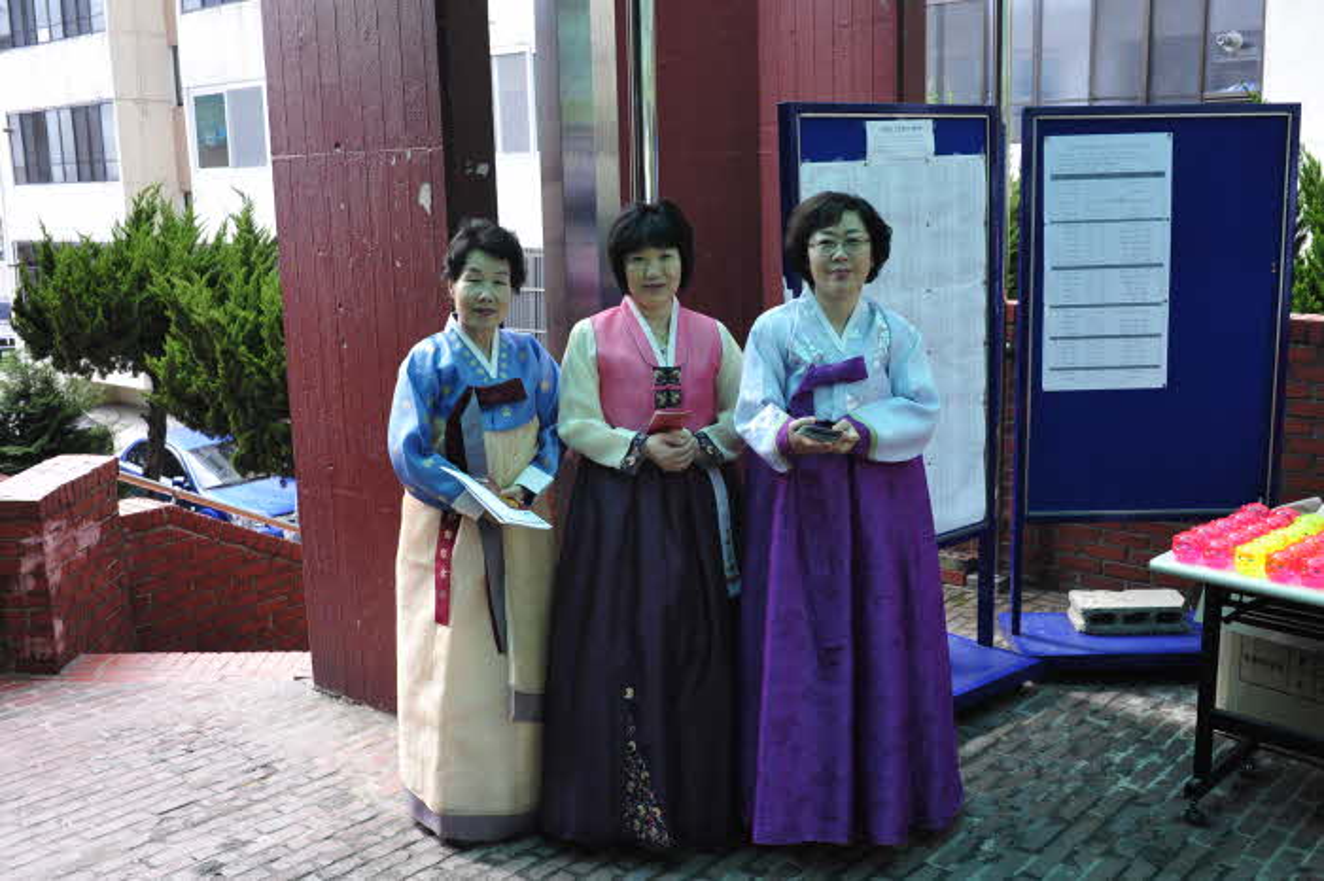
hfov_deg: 54.5
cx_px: 662
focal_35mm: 35
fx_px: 1287
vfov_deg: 37.8
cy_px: 440
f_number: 7.1
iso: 200
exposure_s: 1/60
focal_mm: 35
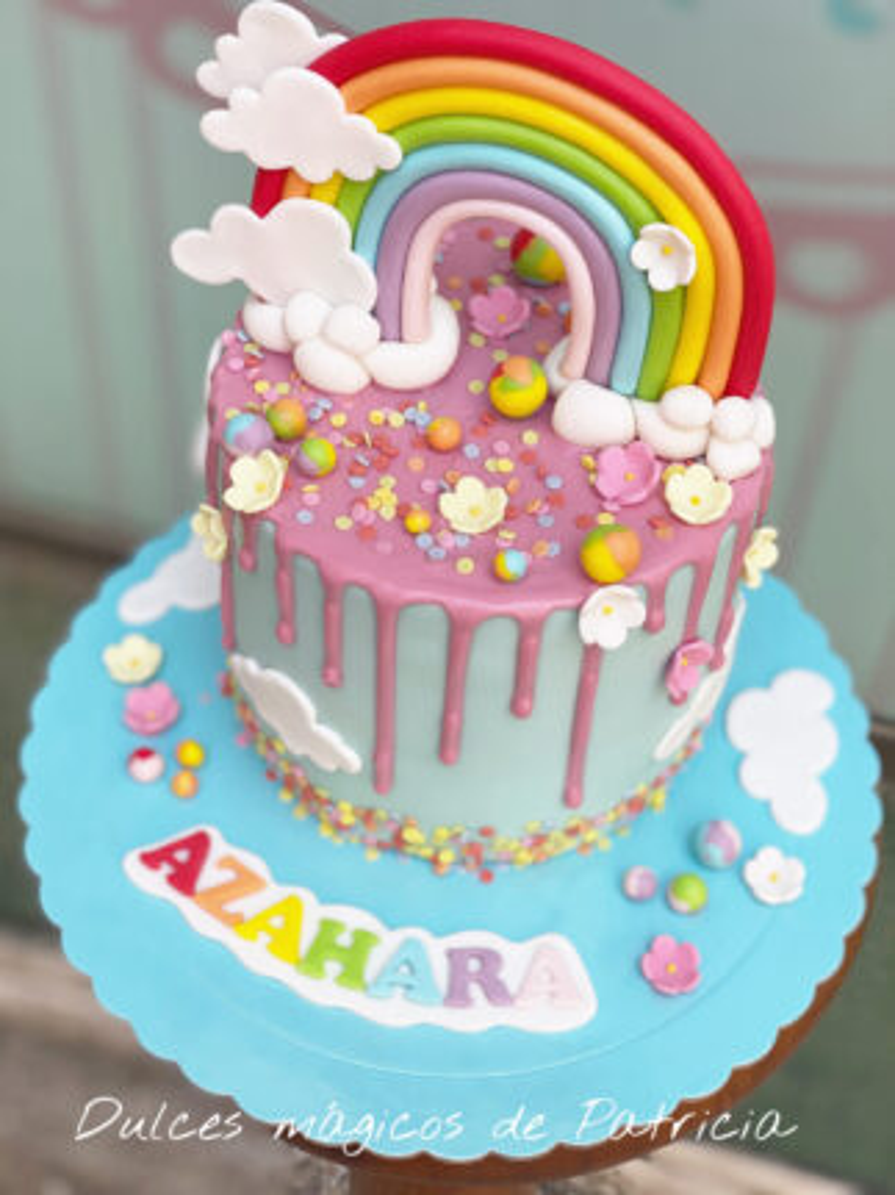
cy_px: 598
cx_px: 448
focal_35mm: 52
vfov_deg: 36.8
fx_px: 1794
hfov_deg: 28.0
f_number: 2
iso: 20
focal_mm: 6
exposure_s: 1/134
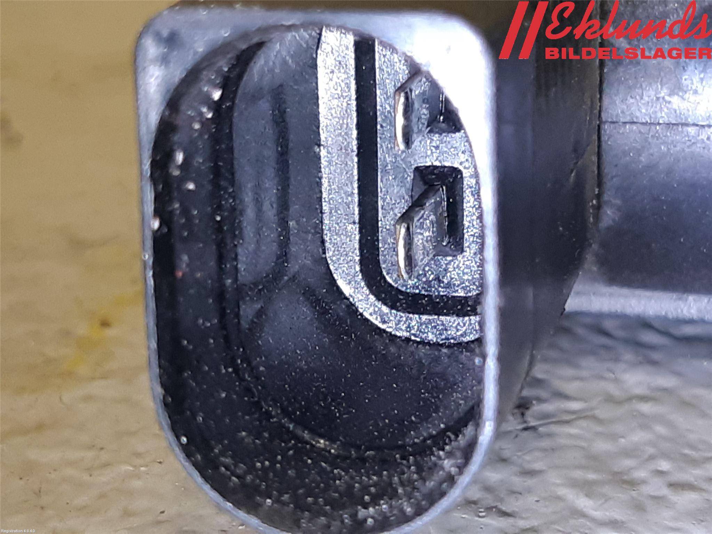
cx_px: 356
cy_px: 267
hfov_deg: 67.3
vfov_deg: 53.1
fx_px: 535
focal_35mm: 26
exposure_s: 1/50
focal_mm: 3.93
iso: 125
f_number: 1.7
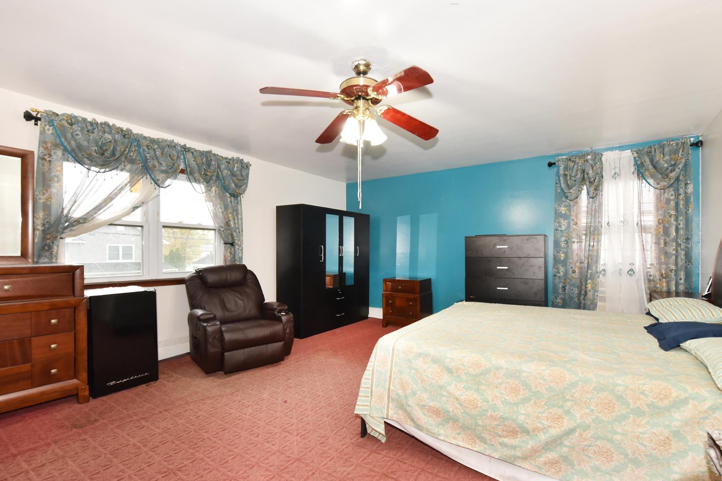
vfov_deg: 73.7
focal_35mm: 16
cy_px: 252
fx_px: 321
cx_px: 378
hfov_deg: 96.7
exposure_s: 1/20
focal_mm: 15
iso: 1600
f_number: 8
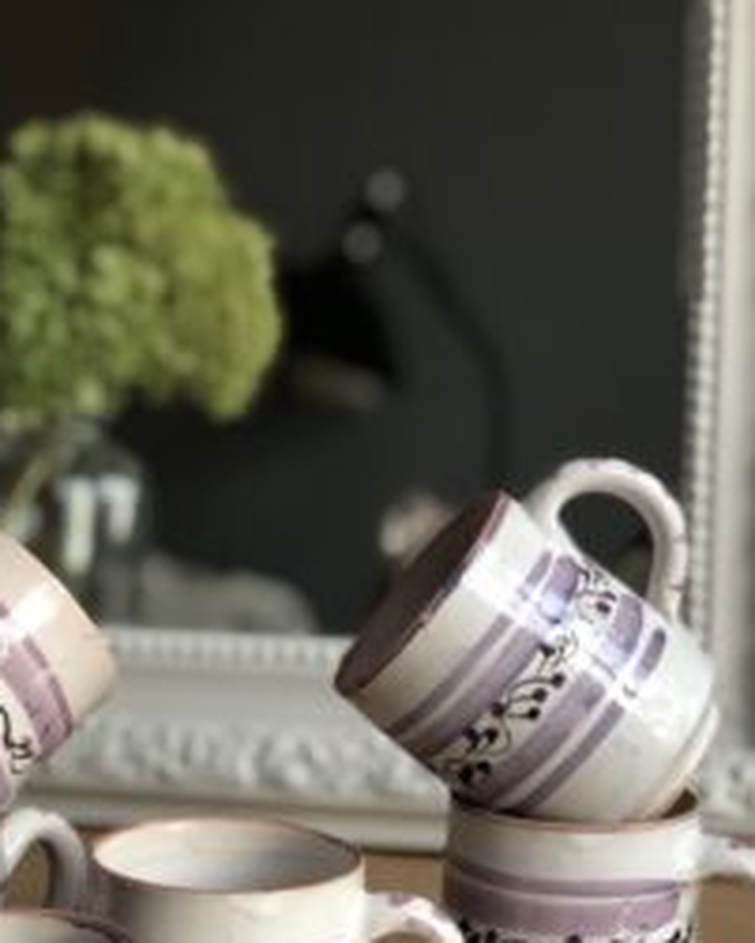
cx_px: 214
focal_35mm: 81
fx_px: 2261
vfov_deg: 23.5
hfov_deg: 18.9
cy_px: 624
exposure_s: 1/60
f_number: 2.4
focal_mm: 6
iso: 80
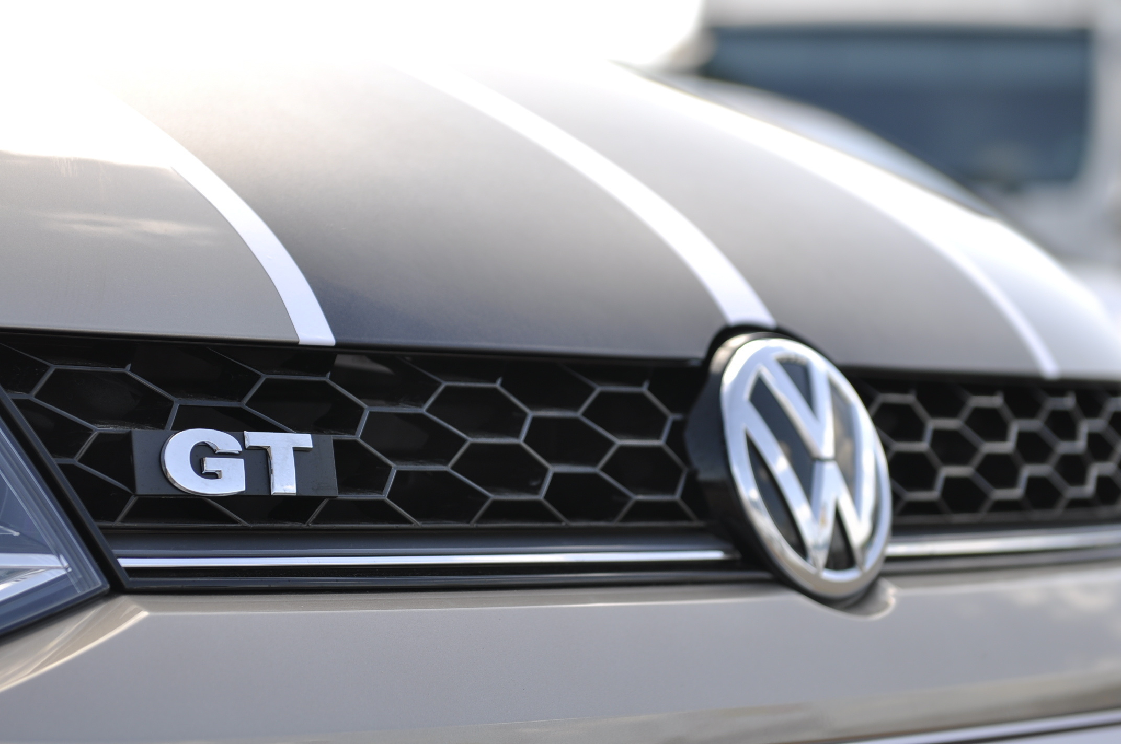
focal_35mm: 105
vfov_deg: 13.0
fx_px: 3266
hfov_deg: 19.5
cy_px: 372
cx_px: 560
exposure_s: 1/400
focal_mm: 70
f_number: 4
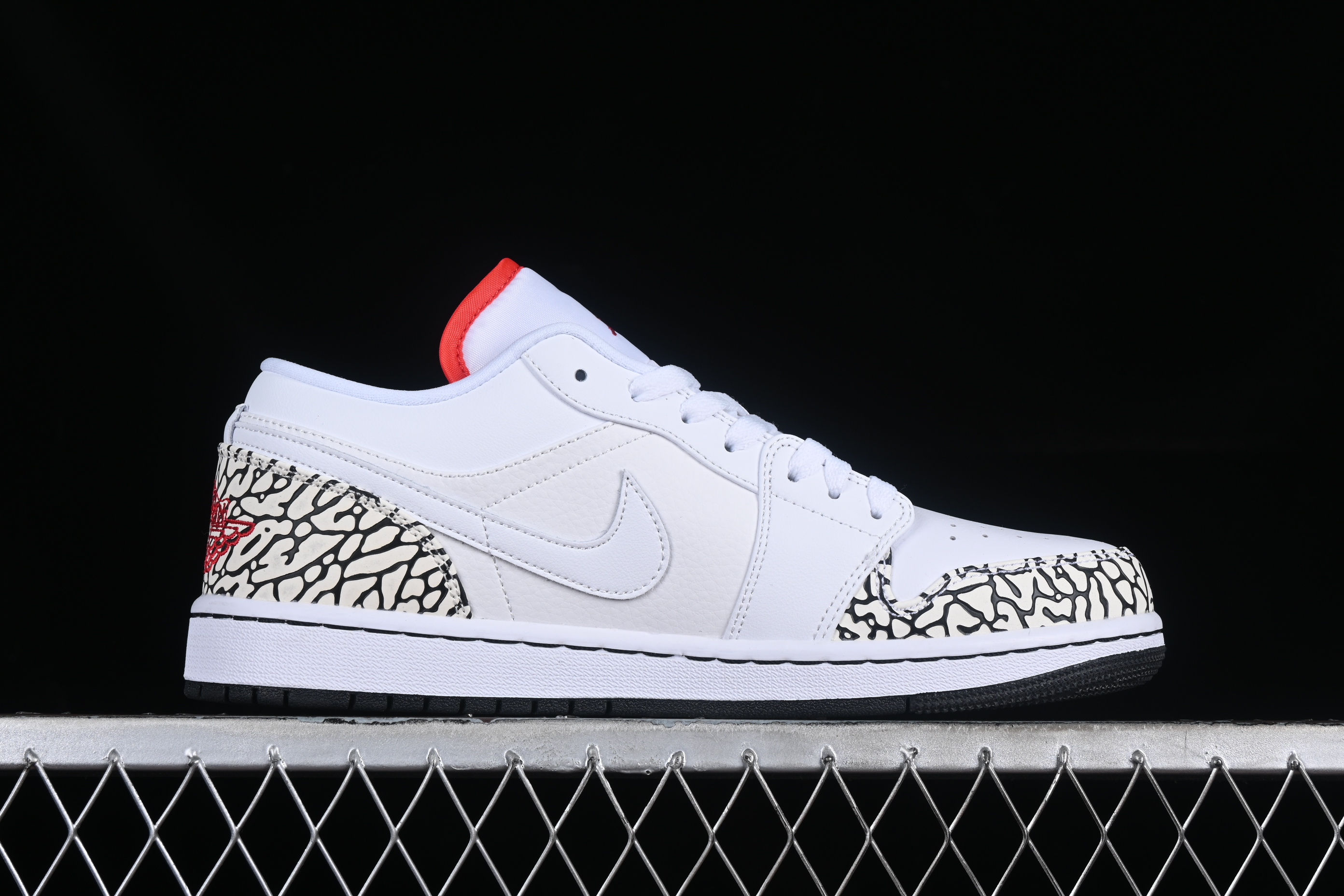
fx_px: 2800
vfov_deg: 18.2
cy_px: 448
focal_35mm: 75
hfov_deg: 27.0
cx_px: 672
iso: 160
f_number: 9
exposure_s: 1/100
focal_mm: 50
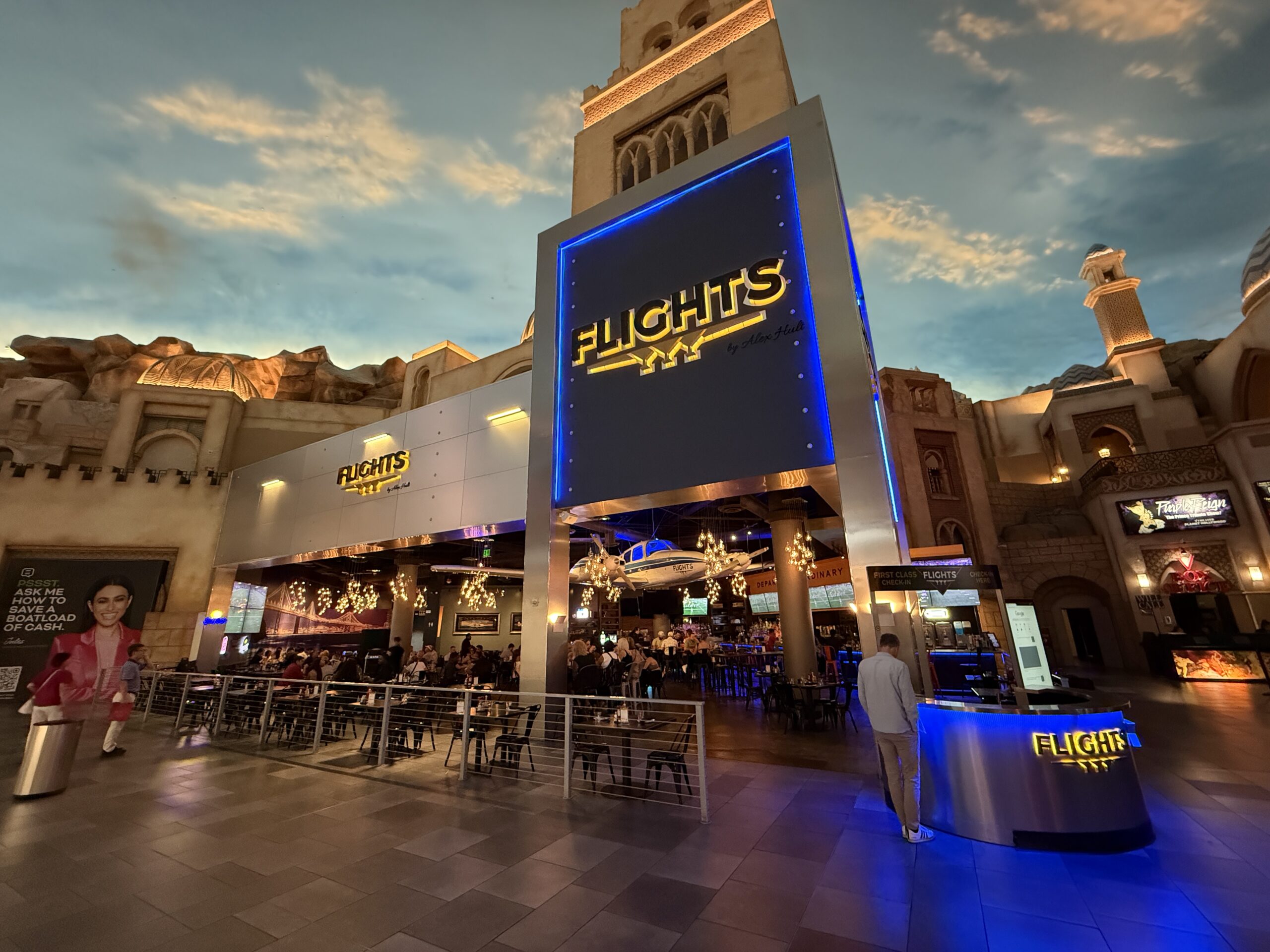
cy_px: 476
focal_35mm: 14
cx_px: 635
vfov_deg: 85.7
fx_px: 514
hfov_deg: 102.1
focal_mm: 2.22
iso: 1000
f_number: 2.2
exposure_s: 1/60
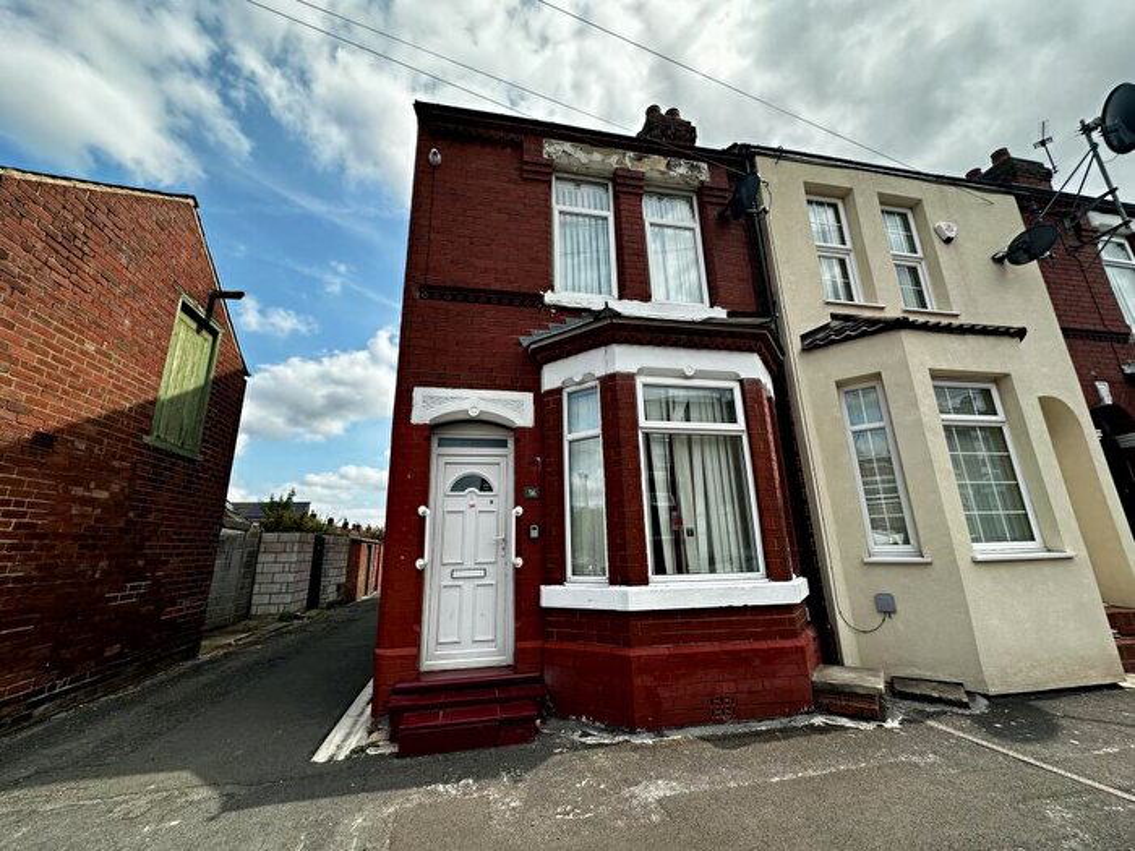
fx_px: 459
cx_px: 568
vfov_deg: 85.7
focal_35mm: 14
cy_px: 426
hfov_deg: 102.1
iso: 50
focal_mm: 2.22
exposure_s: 1/1435
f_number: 2.2
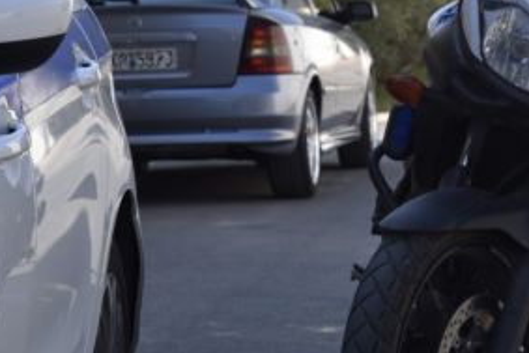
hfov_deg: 9.8
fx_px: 3087
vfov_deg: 6.5
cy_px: 247
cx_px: 292
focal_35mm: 210
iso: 640
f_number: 8
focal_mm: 62
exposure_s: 1/1000
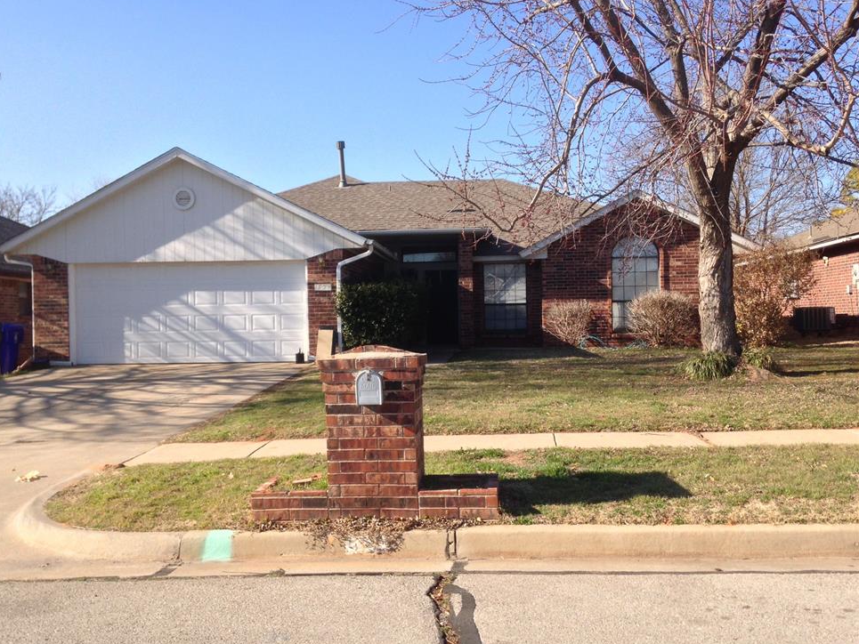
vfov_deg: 40.7
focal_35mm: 35
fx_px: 869
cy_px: 313
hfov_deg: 52.6
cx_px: 404
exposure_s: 1/903
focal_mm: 4.12
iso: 50
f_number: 2.4
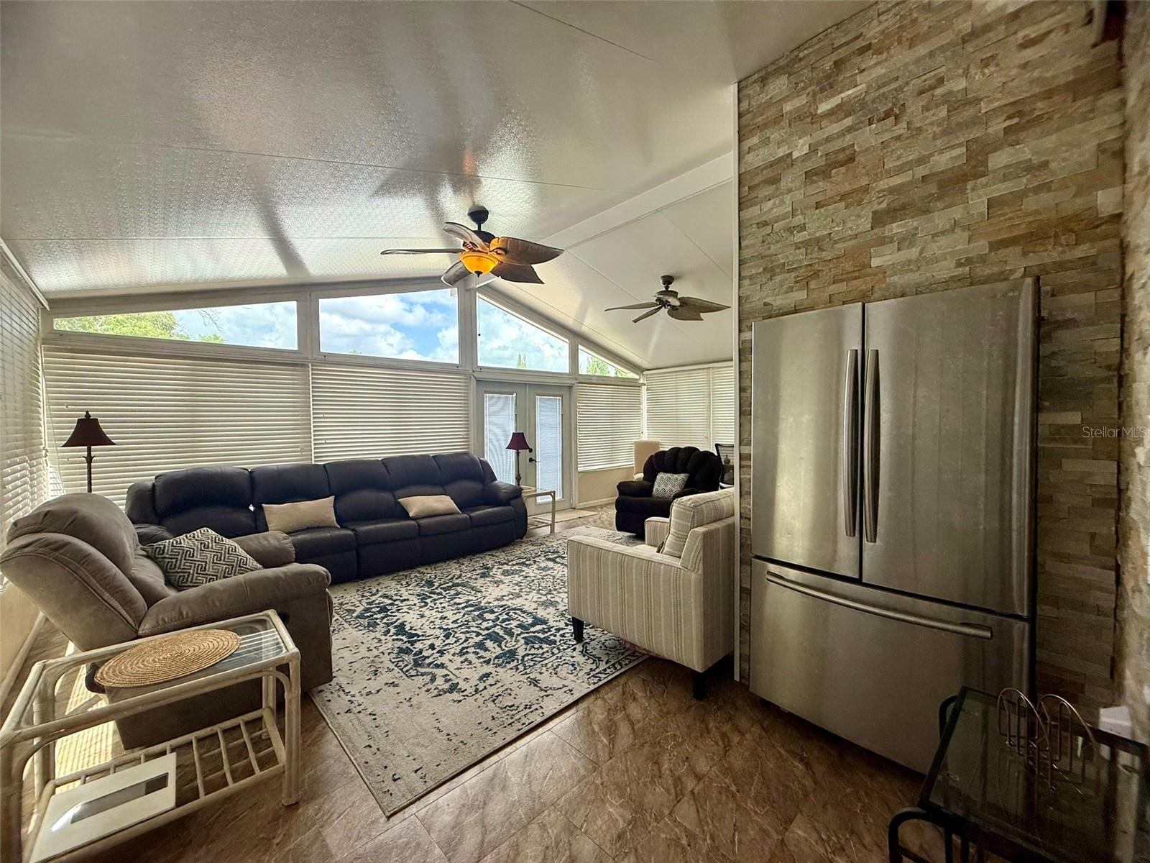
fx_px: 465
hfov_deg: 102.1
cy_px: 432
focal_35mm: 14
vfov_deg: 85.7
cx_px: 575
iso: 64
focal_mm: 2.22
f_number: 2.2
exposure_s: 1/157
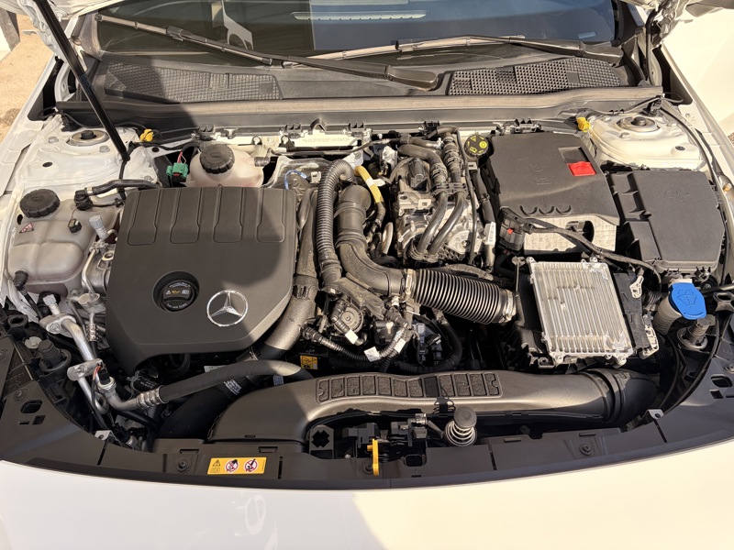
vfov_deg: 53.1
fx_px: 551
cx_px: 367
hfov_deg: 67.3
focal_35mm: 26
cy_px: 275
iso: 64
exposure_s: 1/782
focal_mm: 5.96
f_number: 1.6
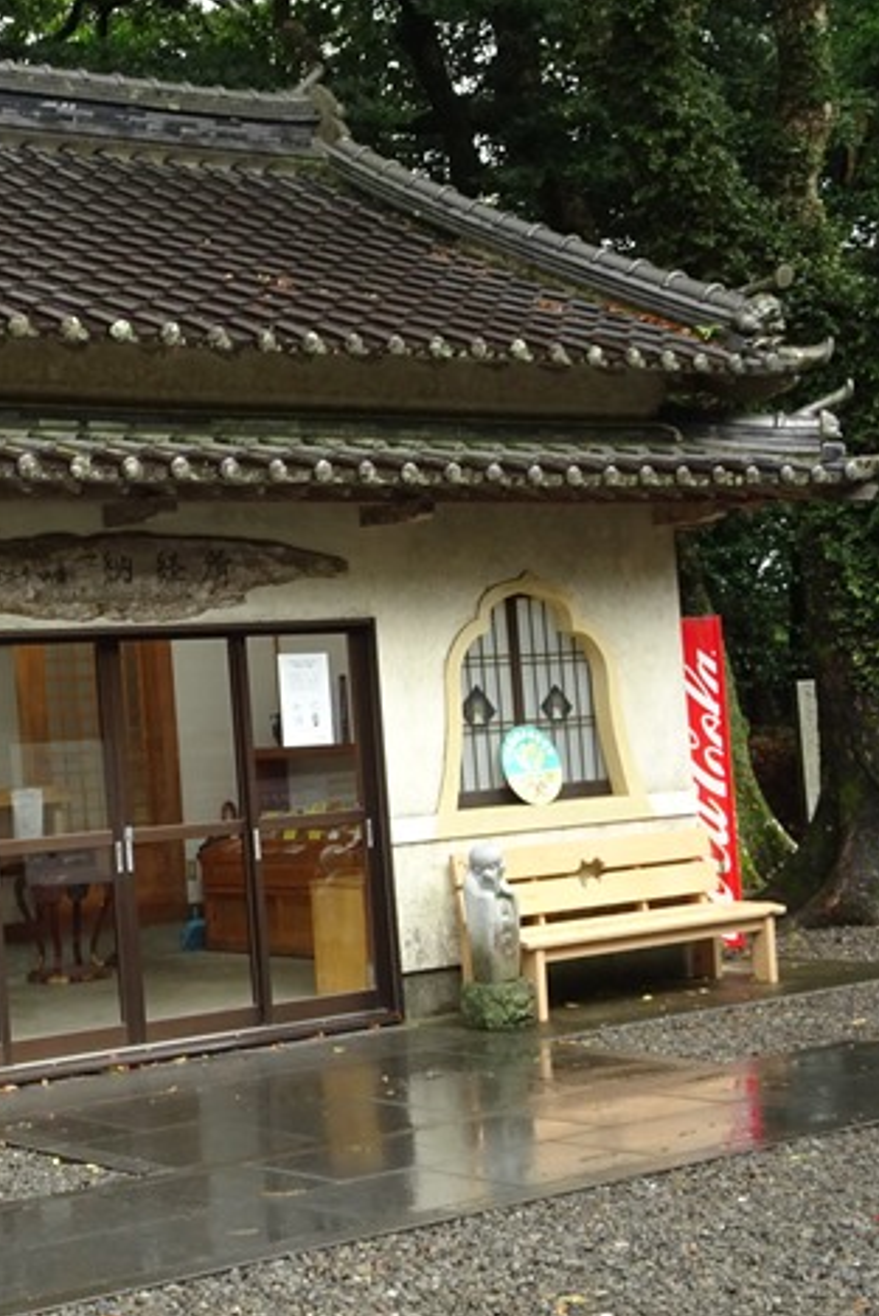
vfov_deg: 33.9
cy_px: 678
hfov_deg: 22.0
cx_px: -51
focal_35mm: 59
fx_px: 2159
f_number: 4
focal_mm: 6.56
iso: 200
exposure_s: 1/40
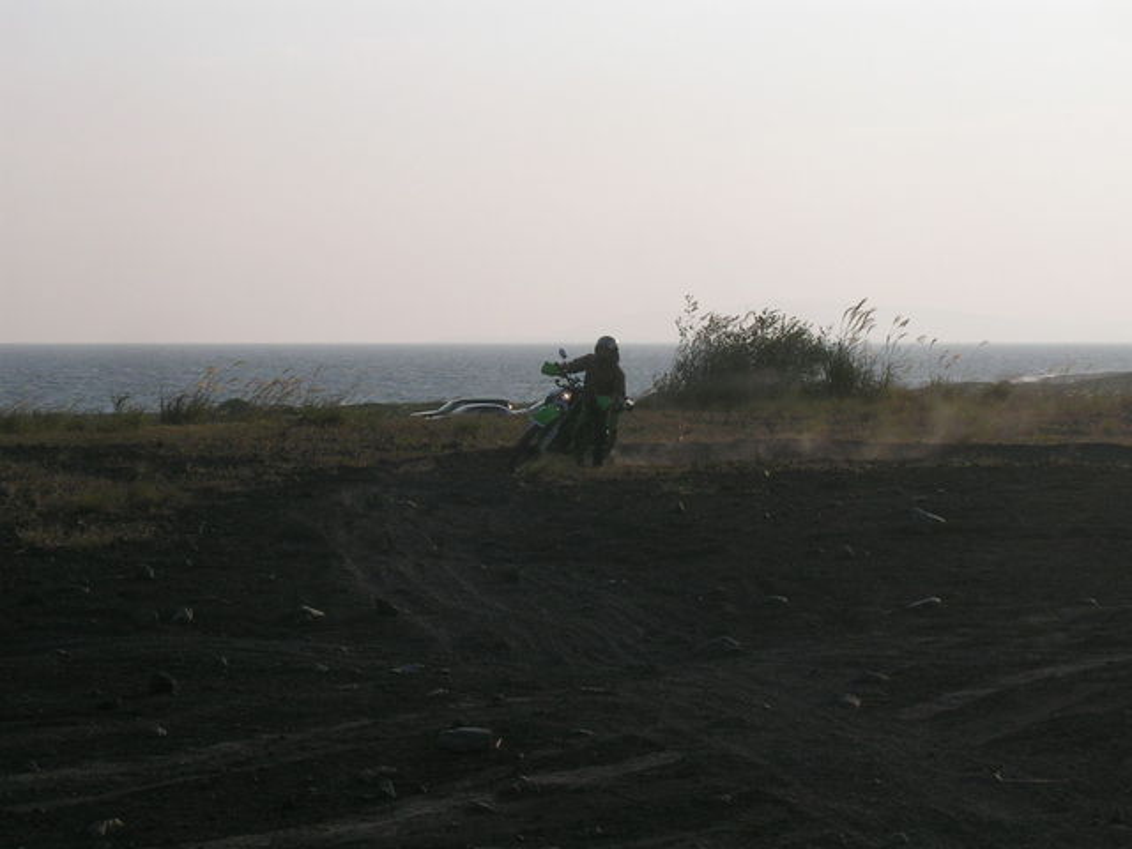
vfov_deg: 14.1
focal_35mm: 105
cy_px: 424
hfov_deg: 18.7
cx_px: 566
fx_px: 3434
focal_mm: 16.2
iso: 50
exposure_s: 1/252
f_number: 8.2
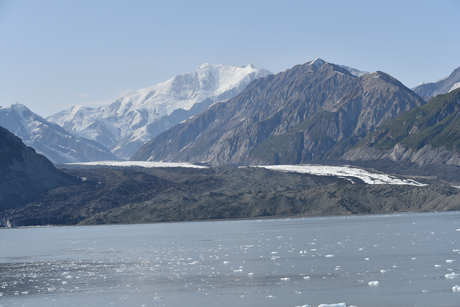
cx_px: 230
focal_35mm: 90
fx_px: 1150
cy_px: 154
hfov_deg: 22.6
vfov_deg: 15.2
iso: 100
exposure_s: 1/320
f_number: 9
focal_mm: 90
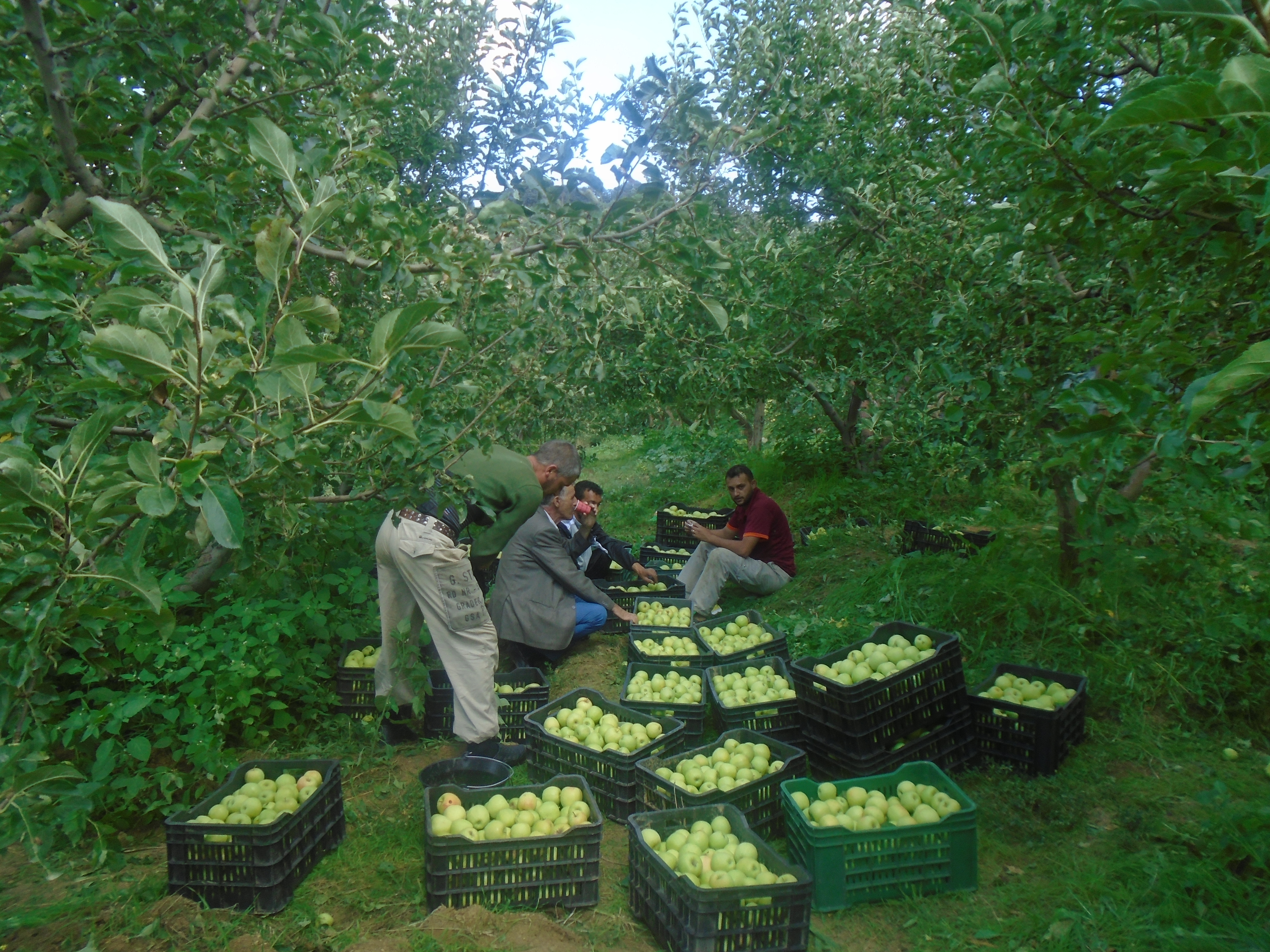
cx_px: 635
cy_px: 476
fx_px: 954
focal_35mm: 26
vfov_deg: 53.1
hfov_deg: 67.3
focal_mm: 4.6
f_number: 3.2
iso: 100
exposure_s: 1/160
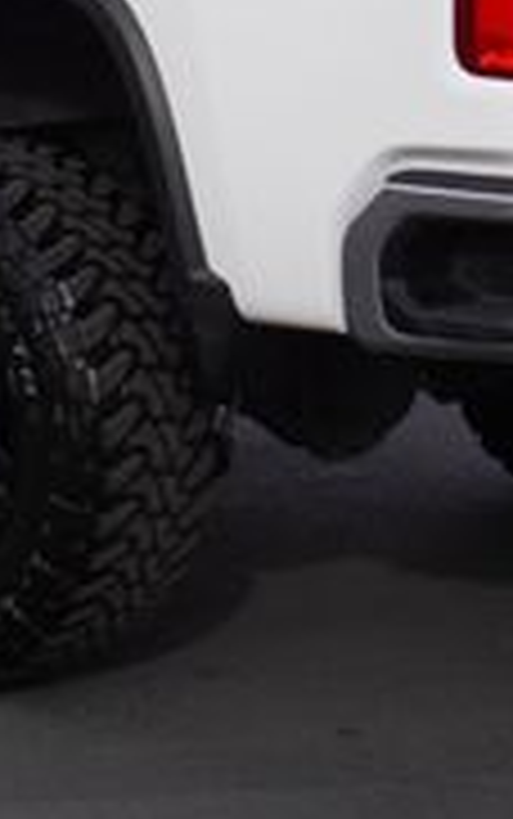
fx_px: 3725
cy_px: 72
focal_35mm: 167
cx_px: -94
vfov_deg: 12.4
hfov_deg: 7.8
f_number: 11
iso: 100
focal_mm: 31
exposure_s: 1/125
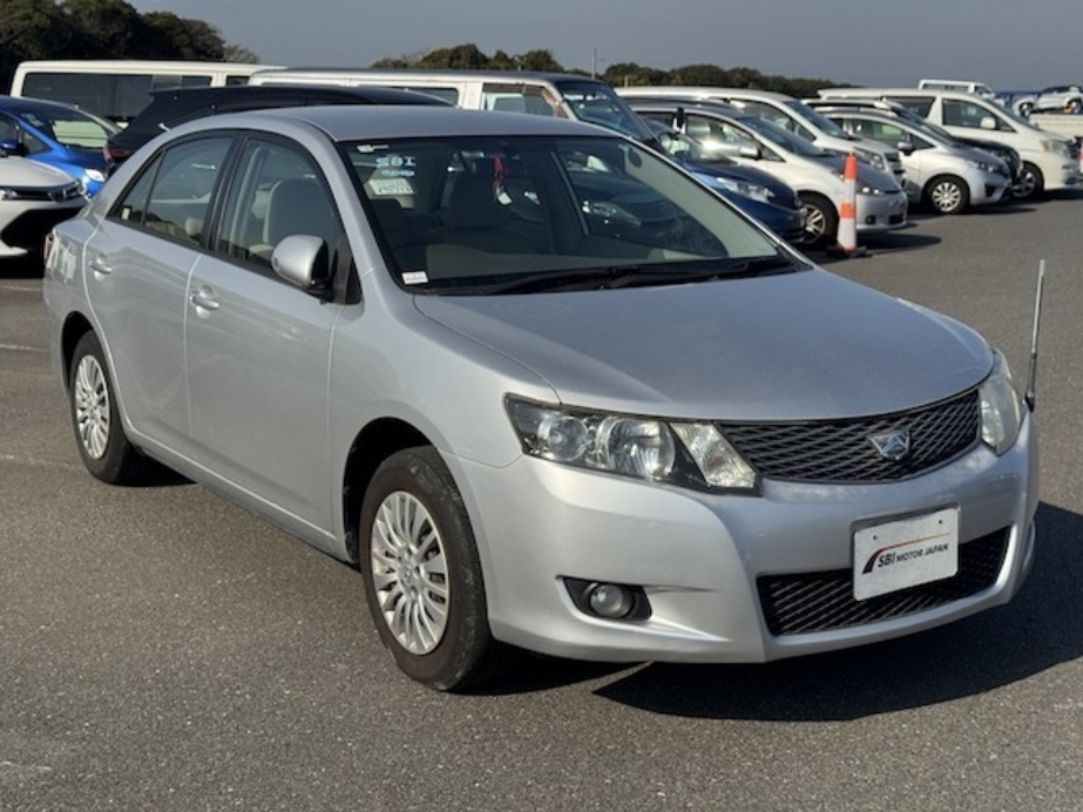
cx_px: 542
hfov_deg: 39.7
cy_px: 406
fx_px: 1502
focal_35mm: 48
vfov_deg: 30.3
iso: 64
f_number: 1.78
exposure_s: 1/6410
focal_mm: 6.76
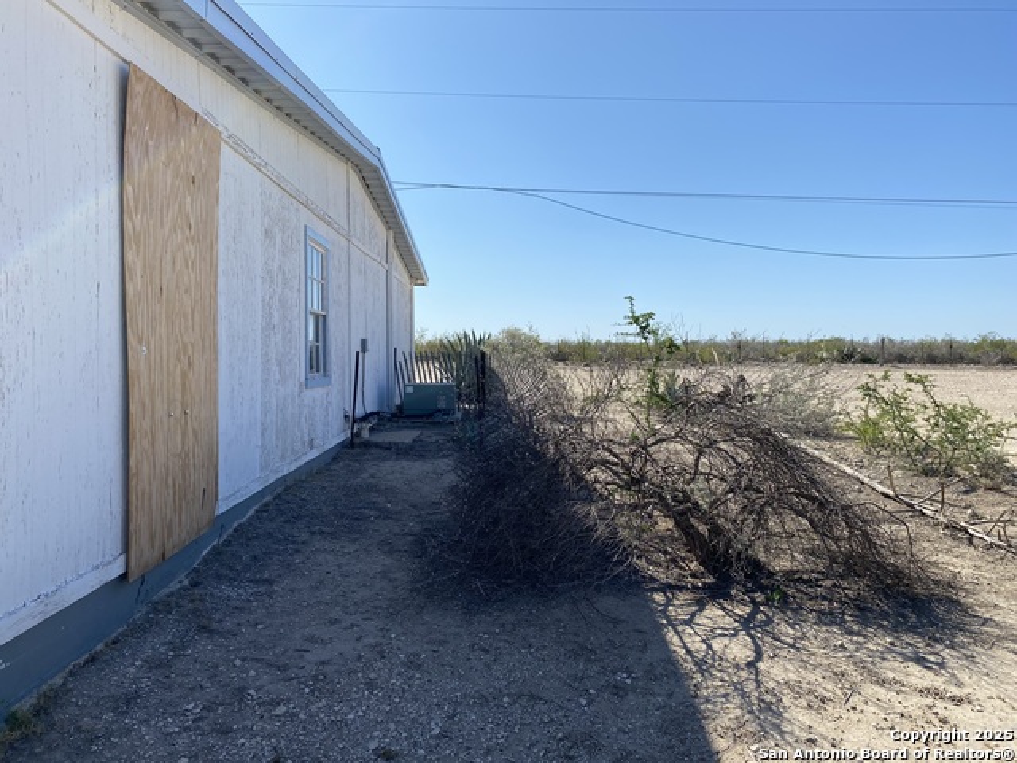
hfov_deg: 67.3
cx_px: 508
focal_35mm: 26
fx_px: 764
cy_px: 382
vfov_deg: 53.1
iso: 32
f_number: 1.8
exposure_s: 1/3125
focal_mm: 4.25
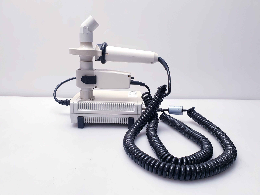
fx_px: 195
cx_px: 130
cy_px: 98
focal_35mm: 26
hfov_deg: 67.3
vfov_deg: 53.1
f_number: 2.4
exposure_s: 1/50
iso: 80
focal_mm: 4.3
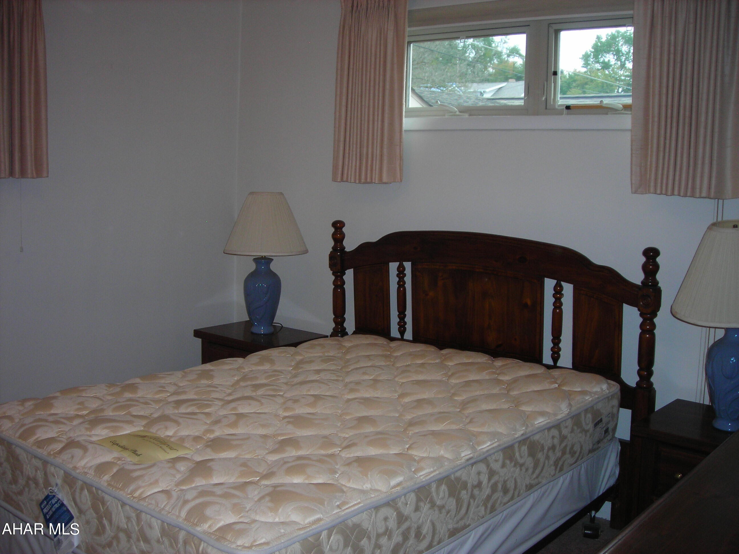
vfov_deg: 37.7
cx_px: 370
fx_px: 811
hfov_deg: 49.0
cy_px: 277
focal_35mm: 38
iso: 91
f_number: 3.2
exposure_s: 1/60.1
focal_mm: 6.3
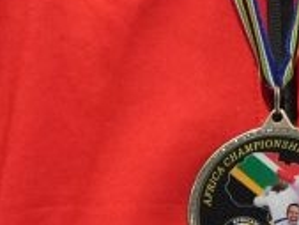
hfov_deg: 1.0
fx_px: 17720
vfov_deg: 0.7
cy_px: -182
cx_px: 223
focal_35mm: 2050
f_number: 2.8
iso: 3200
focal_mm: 200
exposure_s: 1/250
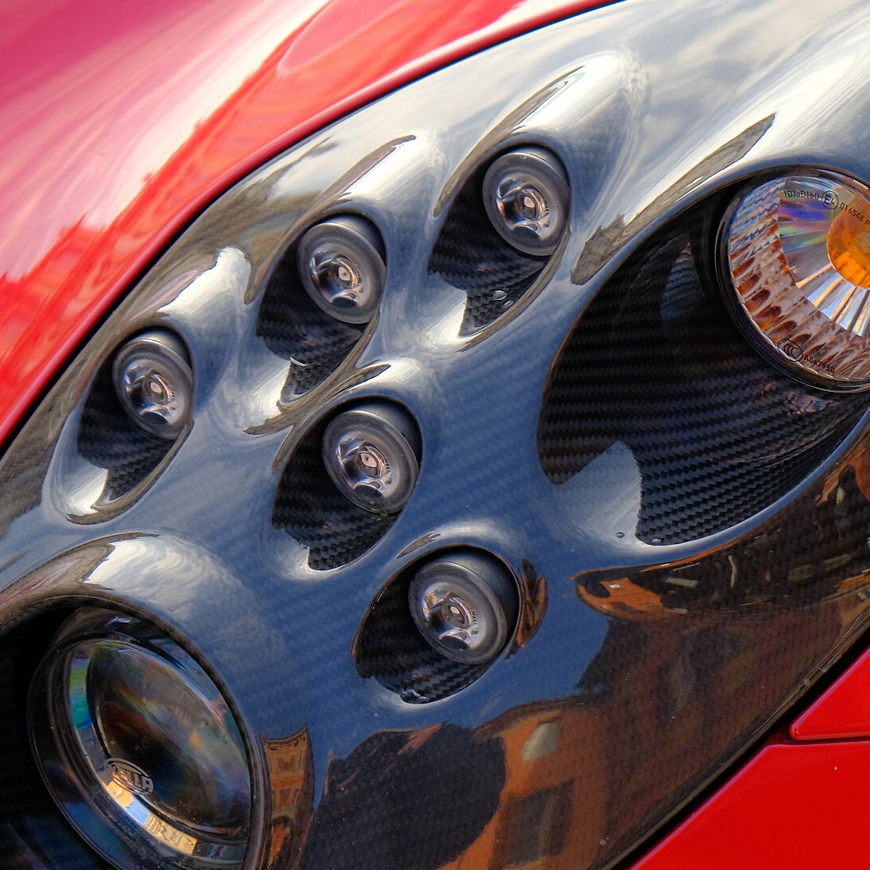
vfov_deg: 10.6
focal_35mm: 165
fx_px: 4692
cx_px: 497
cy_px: 557
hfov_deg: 10.6
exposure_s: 1/120
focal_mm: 58.6
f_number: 5
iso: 320
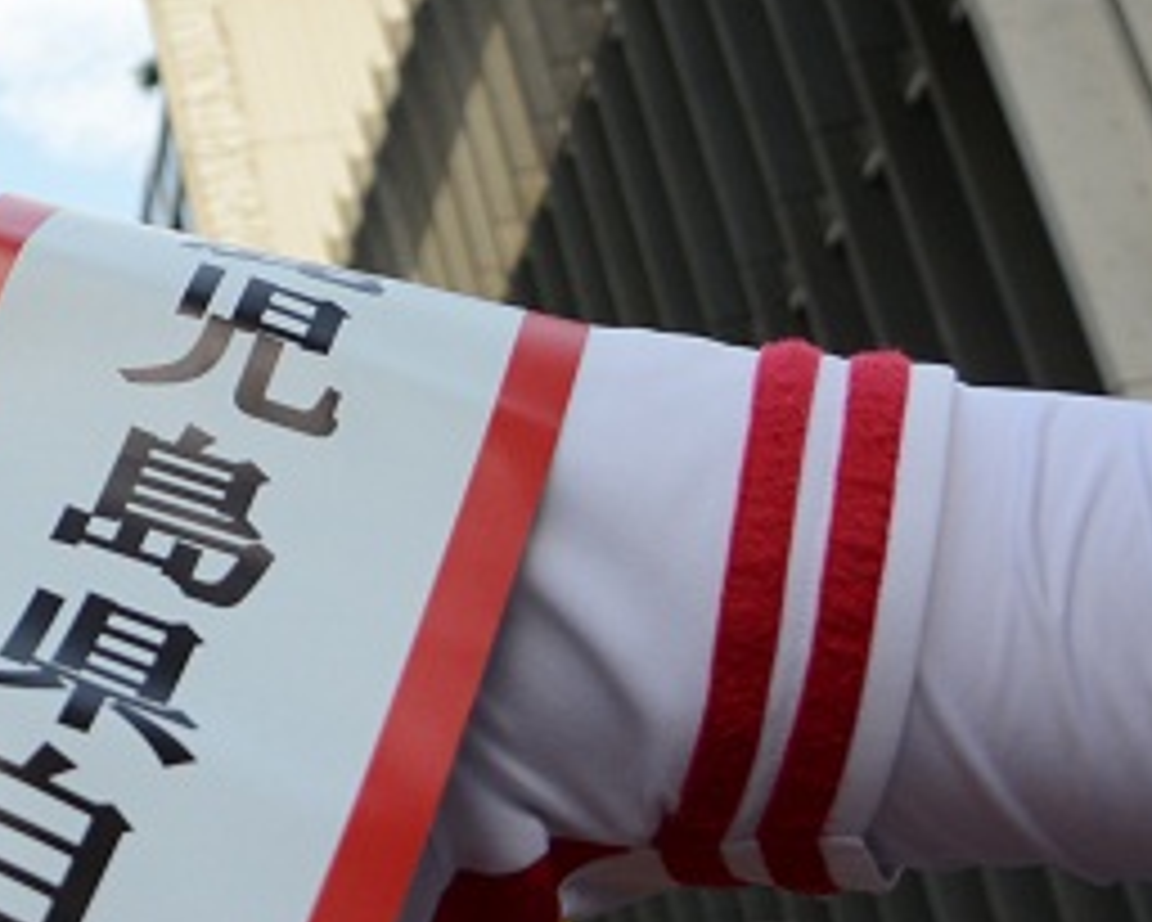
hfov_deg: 17.7
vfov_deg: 15.7
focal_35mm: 95
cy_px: -148
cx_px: -652
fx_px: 3240
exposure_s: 1/1000
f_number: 5.6
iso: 500
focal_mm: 24
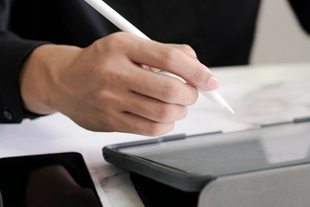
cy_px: 71
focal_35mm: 101
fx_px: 870
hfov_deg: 20.1
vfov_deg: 13.5
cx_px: 229
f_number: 2
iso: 200
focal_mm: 35
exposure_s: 1/60
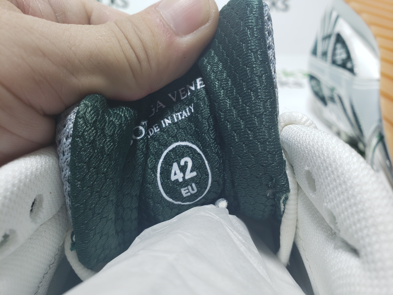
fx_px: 295
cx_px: 196
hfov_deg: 67.3
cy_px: 148
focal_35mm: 26
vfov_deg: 53.1
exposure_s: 1/118
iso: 50
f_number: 2.4
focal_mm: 4.3
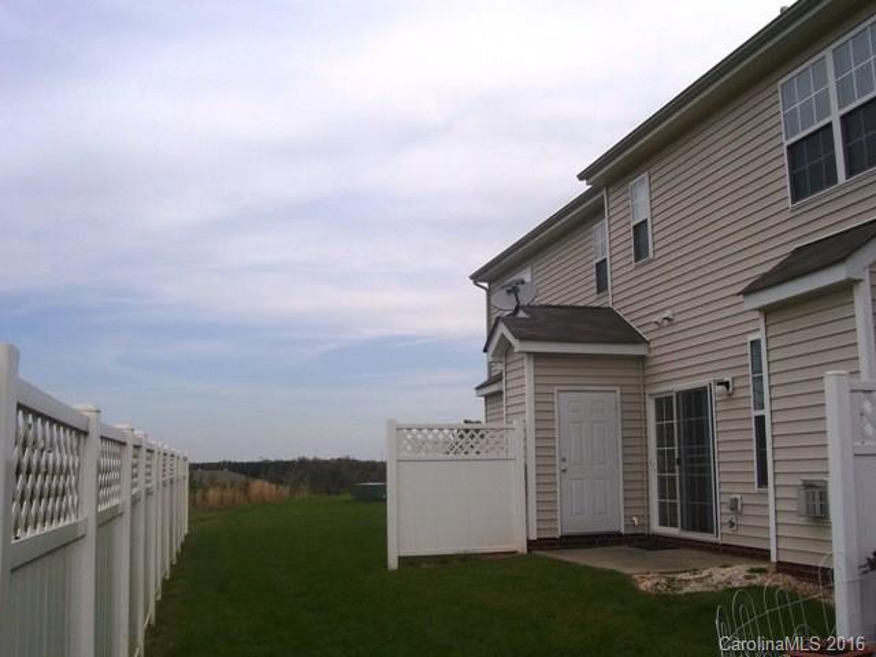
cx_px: 438
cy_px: 328
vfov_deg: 41.8
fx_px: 860
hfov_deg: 54.0
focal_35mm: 34
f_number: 4.8
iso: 80
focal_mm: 5.6
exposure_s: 1/1000
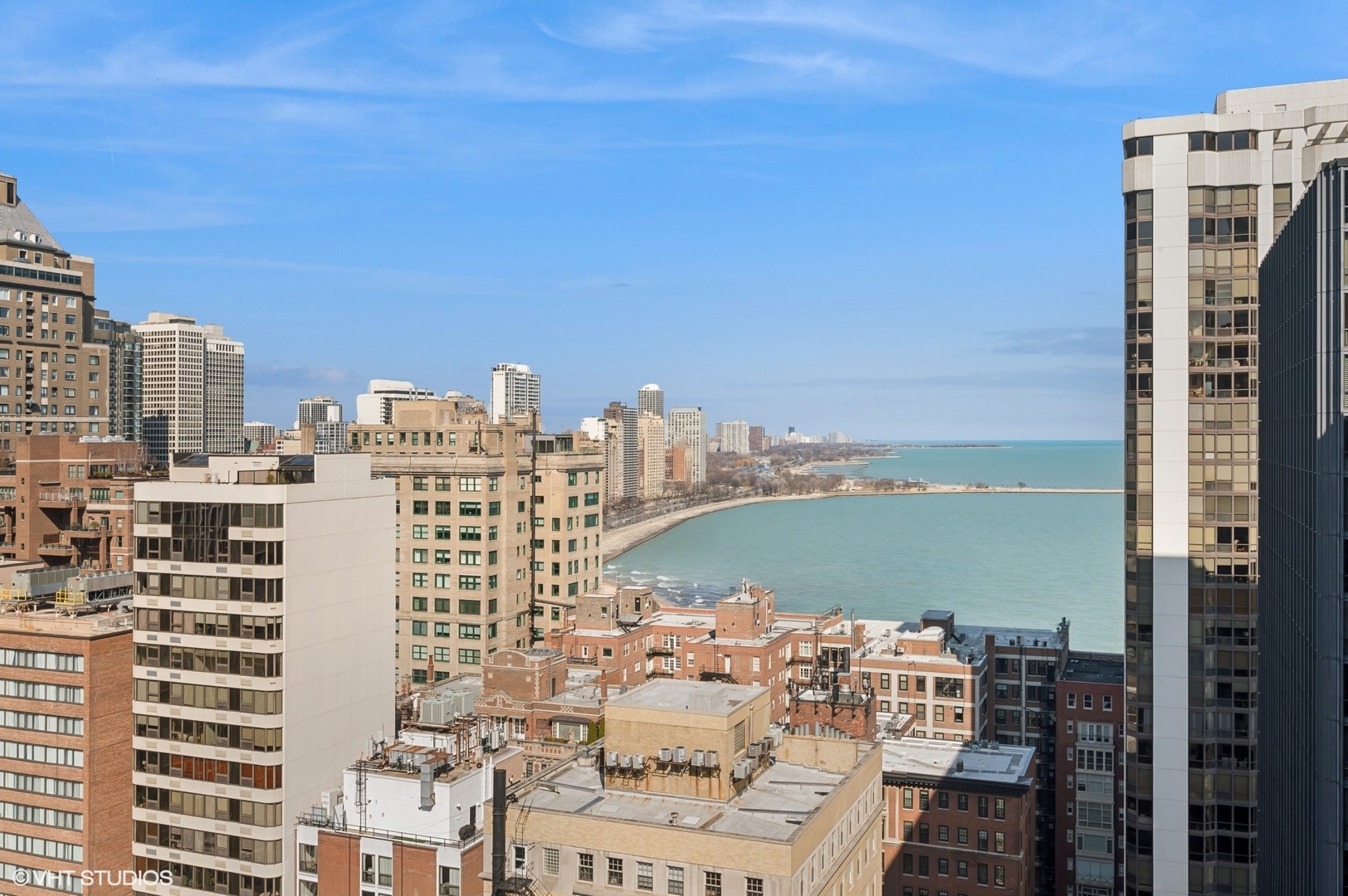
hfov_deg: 62.0
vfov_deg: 43.5
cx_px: 674
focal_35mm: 30
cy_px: 448
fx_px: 1122
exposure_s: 1/80
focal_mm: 30
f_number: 13
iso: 100
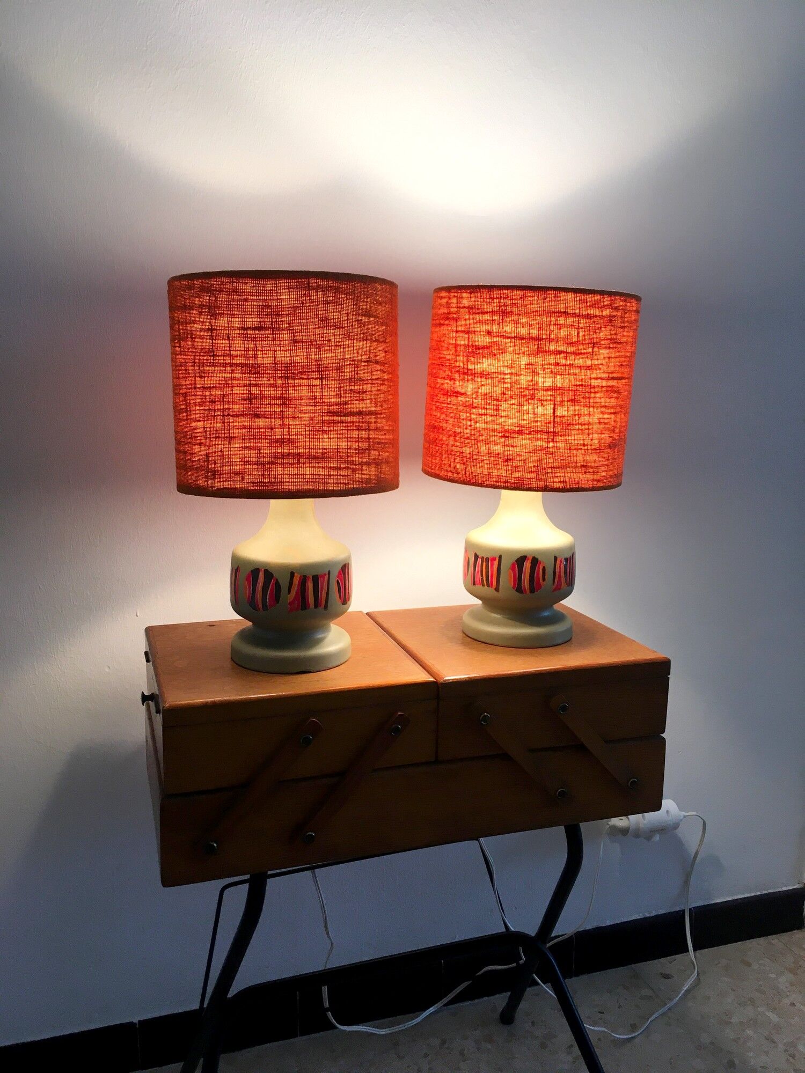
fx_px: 899
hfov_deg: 48.2
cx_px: 402
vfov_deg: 61.7
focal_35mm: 29
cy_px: 536
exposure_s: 1/33
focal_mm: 4.15
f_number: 2.2
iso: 25
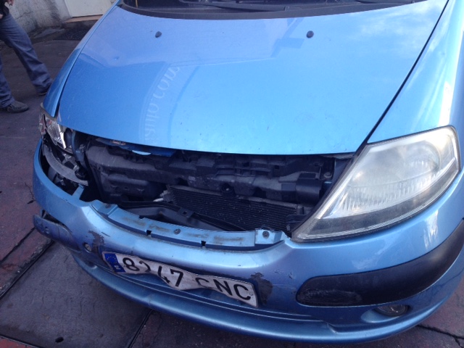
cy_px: 174
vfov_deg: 40.7
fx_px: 469
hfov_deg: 52.6
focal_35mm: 35
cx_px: 232
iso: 50
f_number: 2.4
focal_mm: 4.28
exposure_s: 1/120
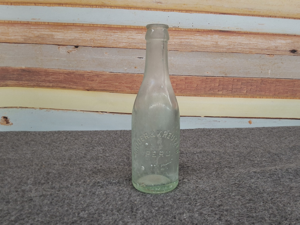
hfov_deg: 69.4
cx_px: 150
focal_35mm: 25
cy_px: 112
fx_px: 217
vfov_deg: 54.9
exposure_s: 1/60.2
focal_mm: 3.08
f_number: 2
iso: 200
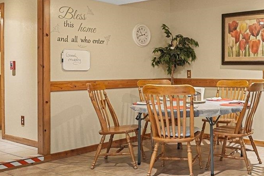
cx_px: 219
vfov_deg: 31.0
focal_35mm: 43
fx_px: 315
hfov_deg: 42.9
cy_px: 62
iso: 2500
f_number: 3.2
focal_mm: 14
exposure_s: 1/60
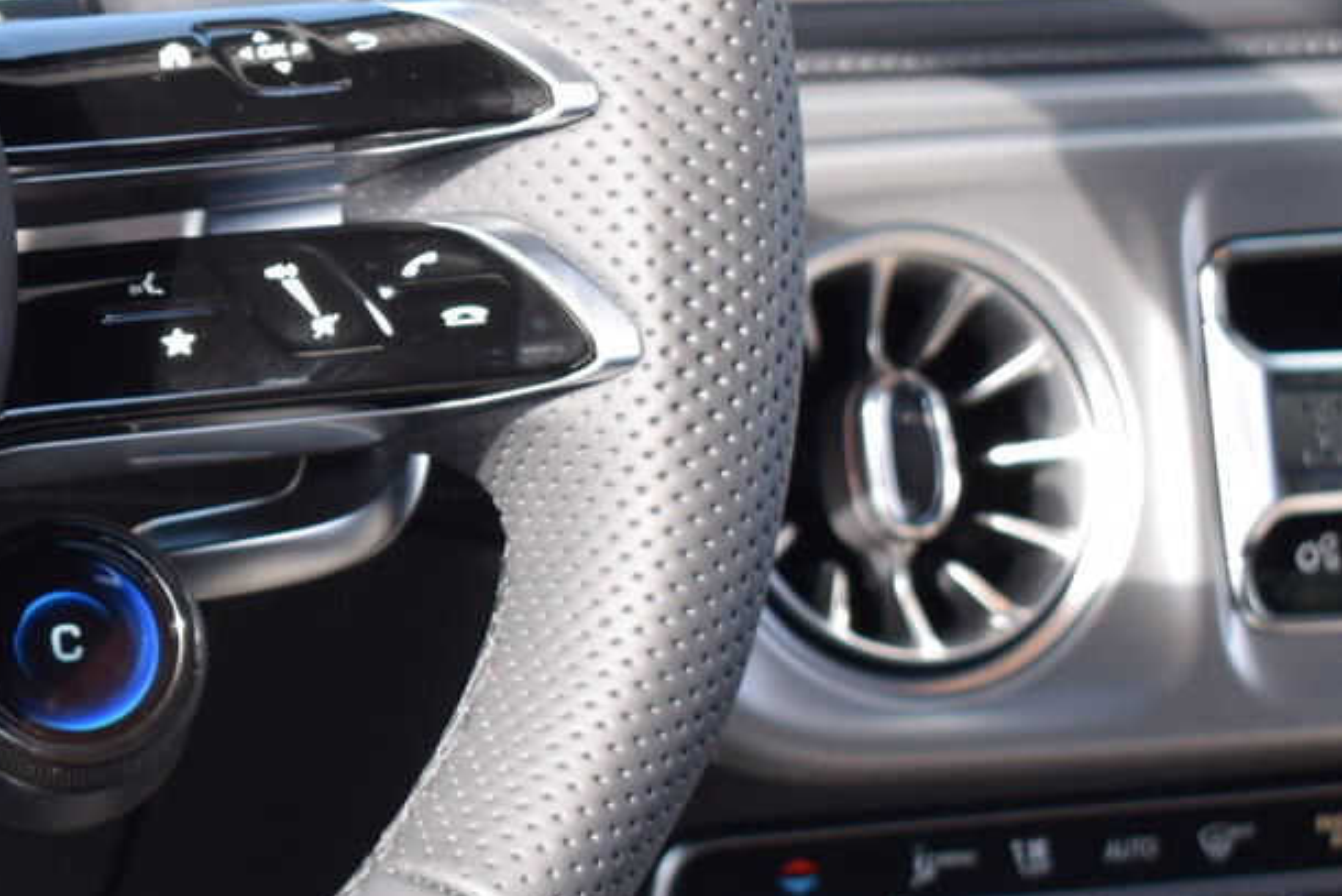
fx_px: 5630
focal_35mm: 151
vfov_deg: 9.1
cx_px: -477
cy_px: 134
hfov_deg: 13.1
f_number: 5.6
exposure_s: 1/125
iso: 400
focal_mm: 32
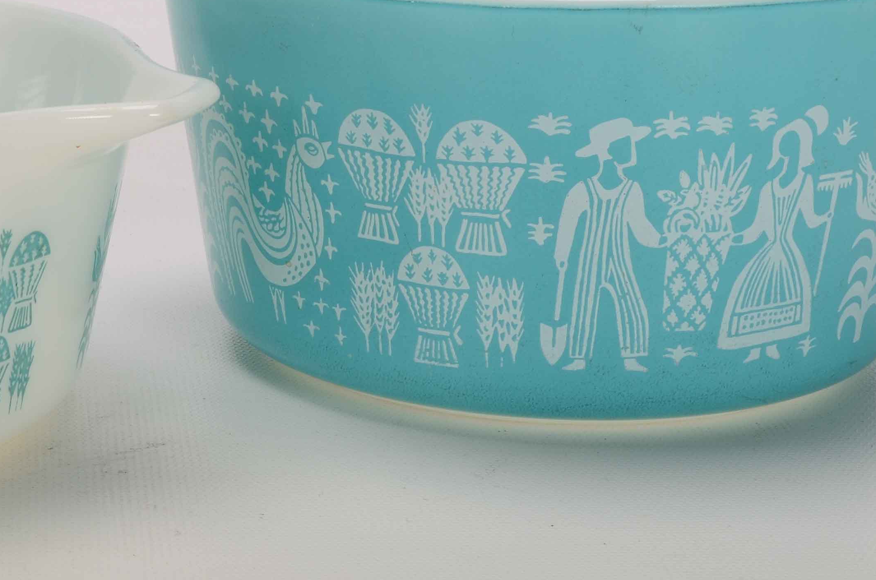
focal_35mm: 118
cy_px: 186
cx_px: 130
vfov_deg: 11.5
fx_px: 2866
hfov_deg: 17.2
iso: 100
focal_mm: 34
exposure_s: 1/160
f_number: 22
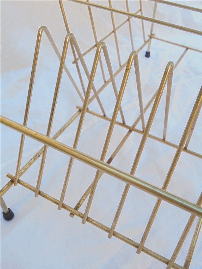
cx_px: 101
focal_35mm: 34
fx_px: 265
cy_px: 134
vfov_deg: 54.0
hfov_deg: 41.8
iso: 100
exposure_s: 1/60
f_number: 4
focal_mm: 6.1
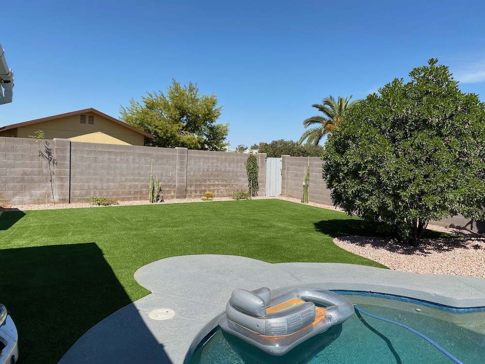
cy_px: 182
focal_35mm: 26
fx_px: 364
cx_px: 242
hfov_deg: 67.3
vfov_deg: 53.1
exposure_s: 1/3125
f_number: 1.8
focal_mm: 4.25
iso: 32
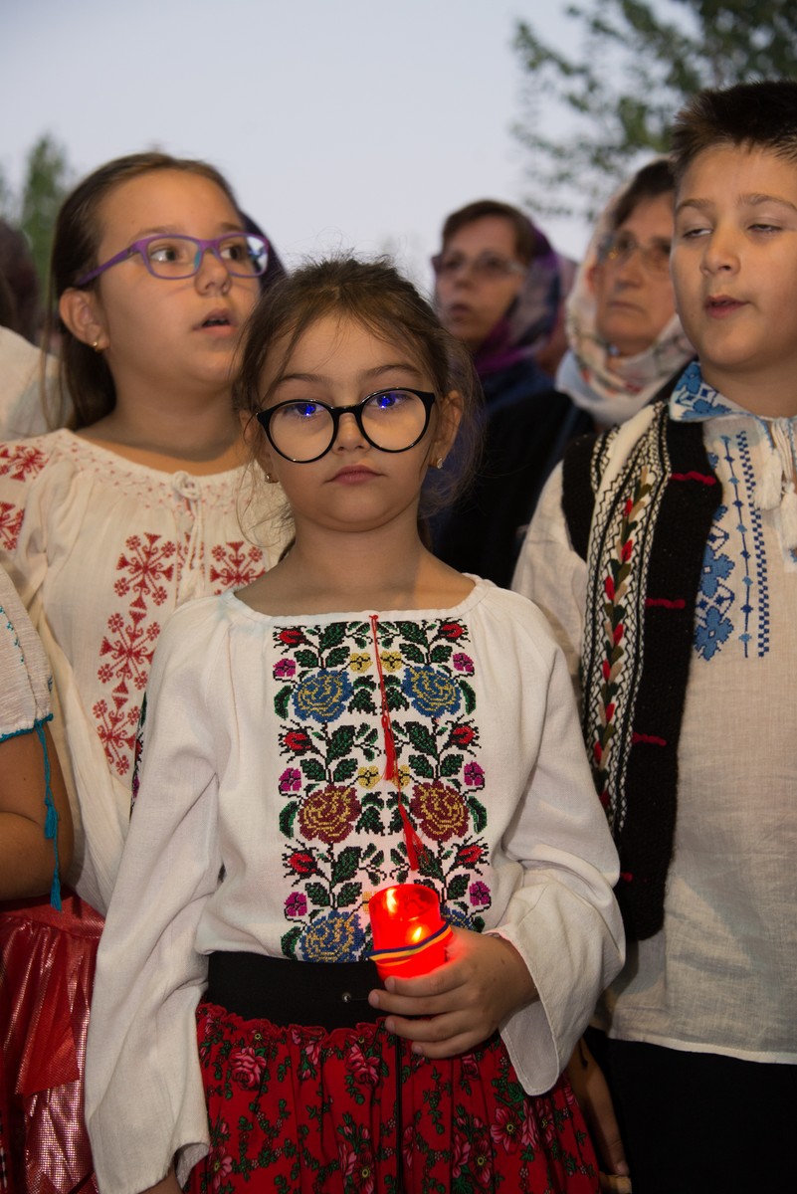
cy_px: 597
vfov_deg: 26.0
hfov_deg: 17.5
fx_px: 2588
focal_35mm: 78
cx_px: 398
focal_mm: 78
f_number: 5
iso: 1600
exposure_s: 1/80
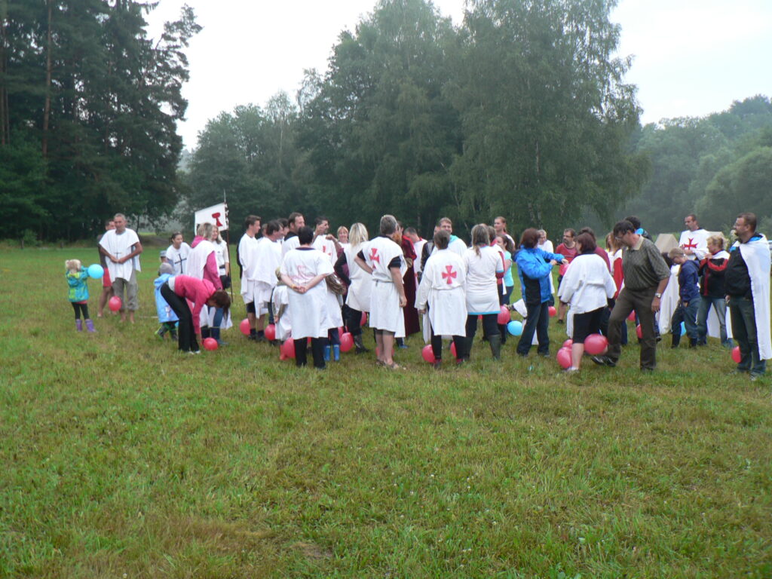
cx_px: 386
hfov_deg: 51.4
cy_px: 290
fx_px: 803
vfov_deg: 39.7
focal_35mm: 36
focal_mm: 6
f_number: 2.8
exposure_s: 1/40
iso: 80
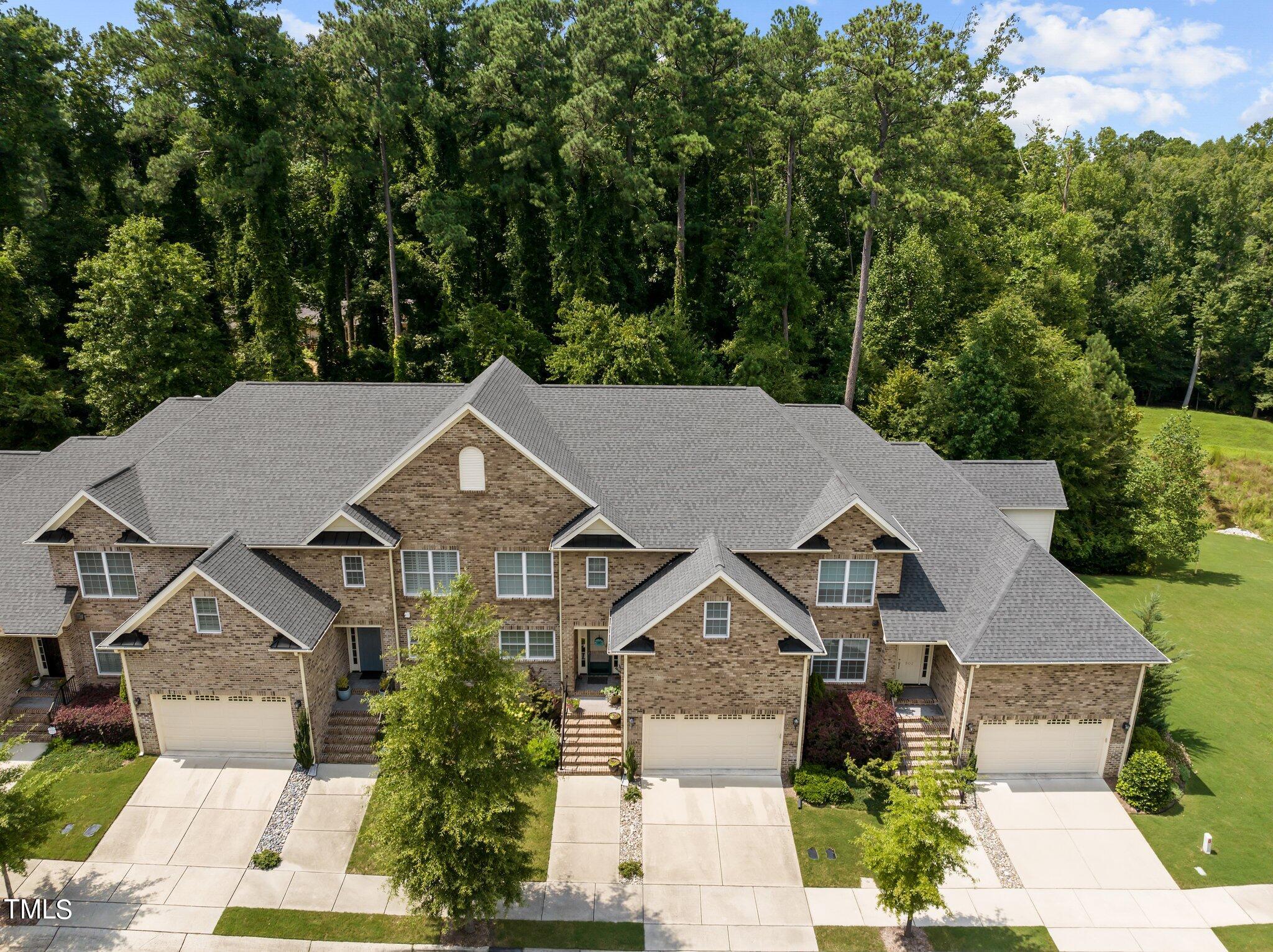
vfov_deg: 56.8
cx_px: 636
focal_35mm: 24
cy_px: 476
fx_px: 882
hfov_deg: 71.6
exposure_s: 1/1600
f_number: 2.8
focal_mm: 12.29
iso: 150
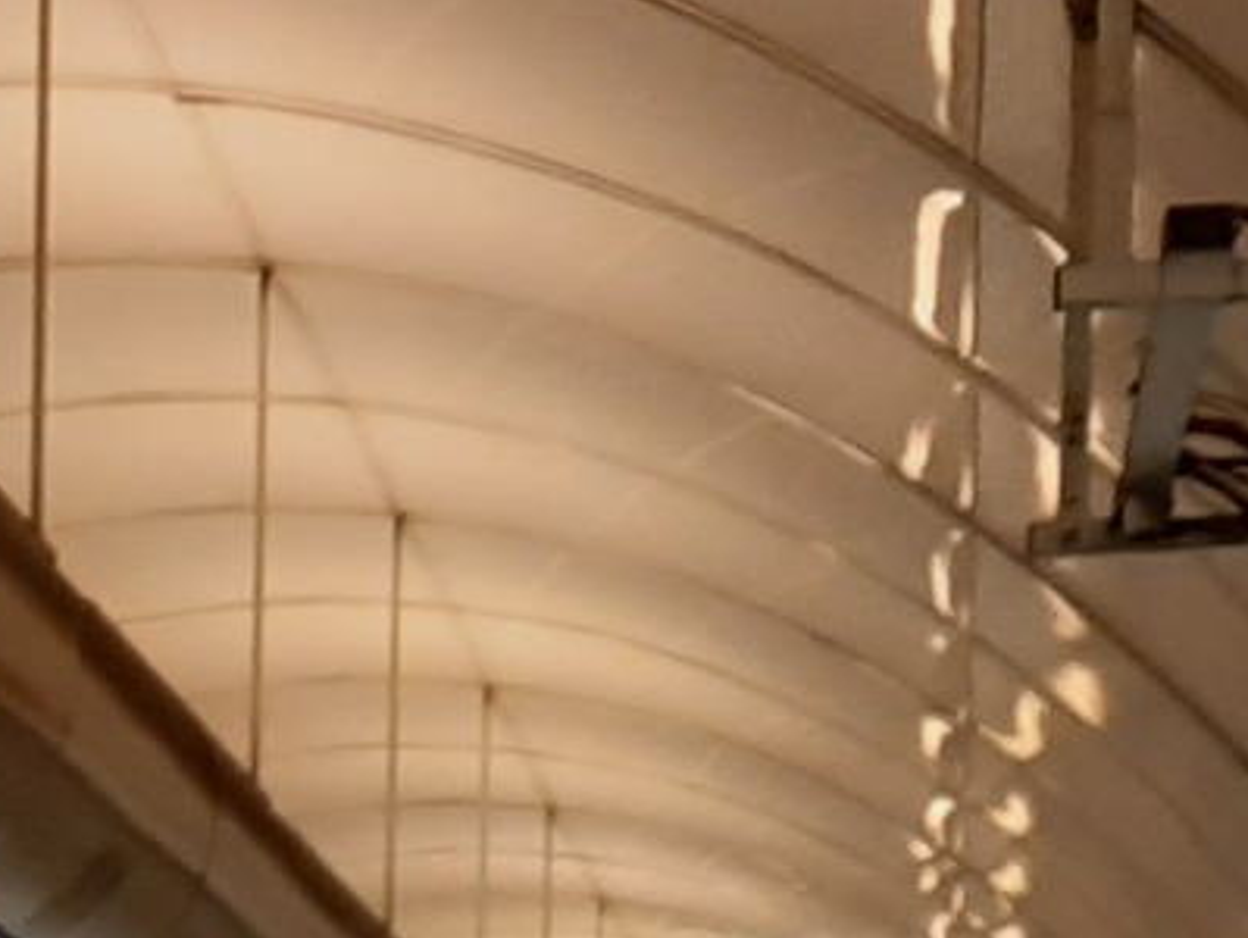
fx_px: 4511
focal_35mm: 125
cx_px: -294
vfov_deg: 11.0
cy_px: 1742
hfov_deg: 15.1
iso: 200
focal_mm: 3.93
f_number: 1.7
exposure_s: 1/33
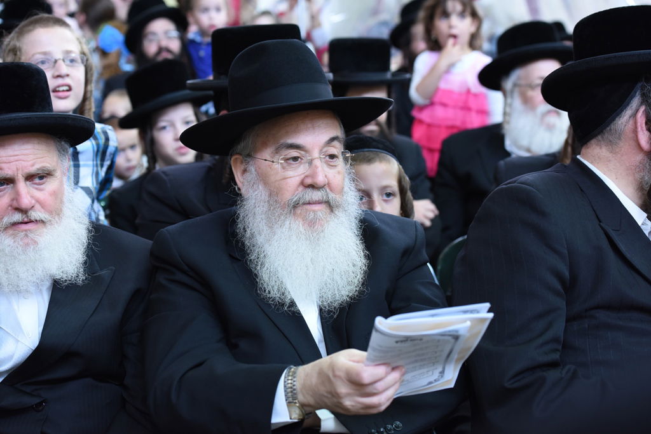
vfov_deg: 19.5
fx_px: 1266
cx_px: 326
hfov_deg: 28.8
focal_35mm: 70
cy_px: 217
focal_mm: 70
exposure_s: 1/100
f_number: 4
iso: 1600
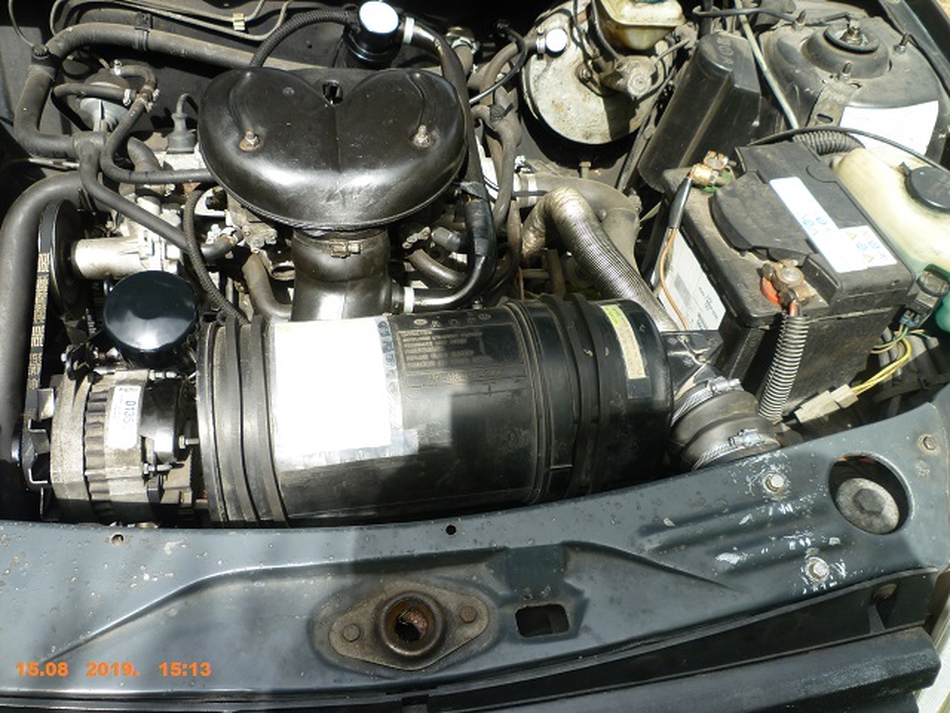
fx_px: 796
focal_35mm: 29
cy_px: 356
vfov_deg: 48.2
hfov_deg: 61.7
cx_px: 475
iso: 80
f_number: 3.3
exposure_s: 1/320
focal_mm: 5.2
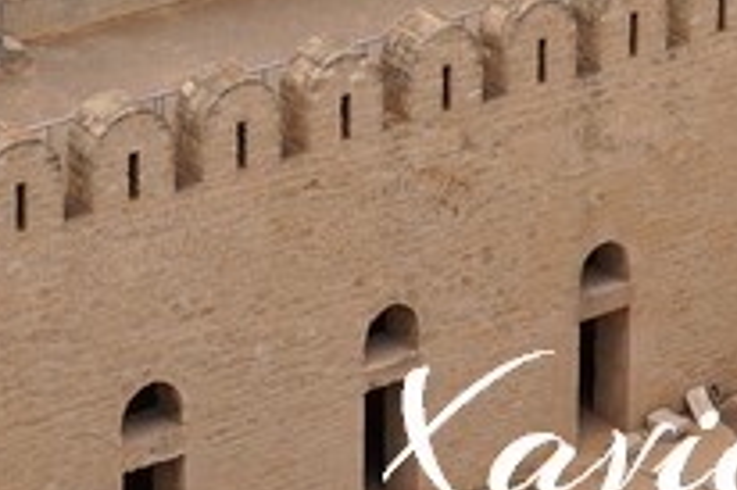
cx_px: 208
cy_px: -833
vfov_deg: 7.6
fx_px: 3334
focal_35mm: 163
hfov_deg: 12.6
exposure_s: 1/160
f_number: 6.3
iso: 100
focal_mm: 28
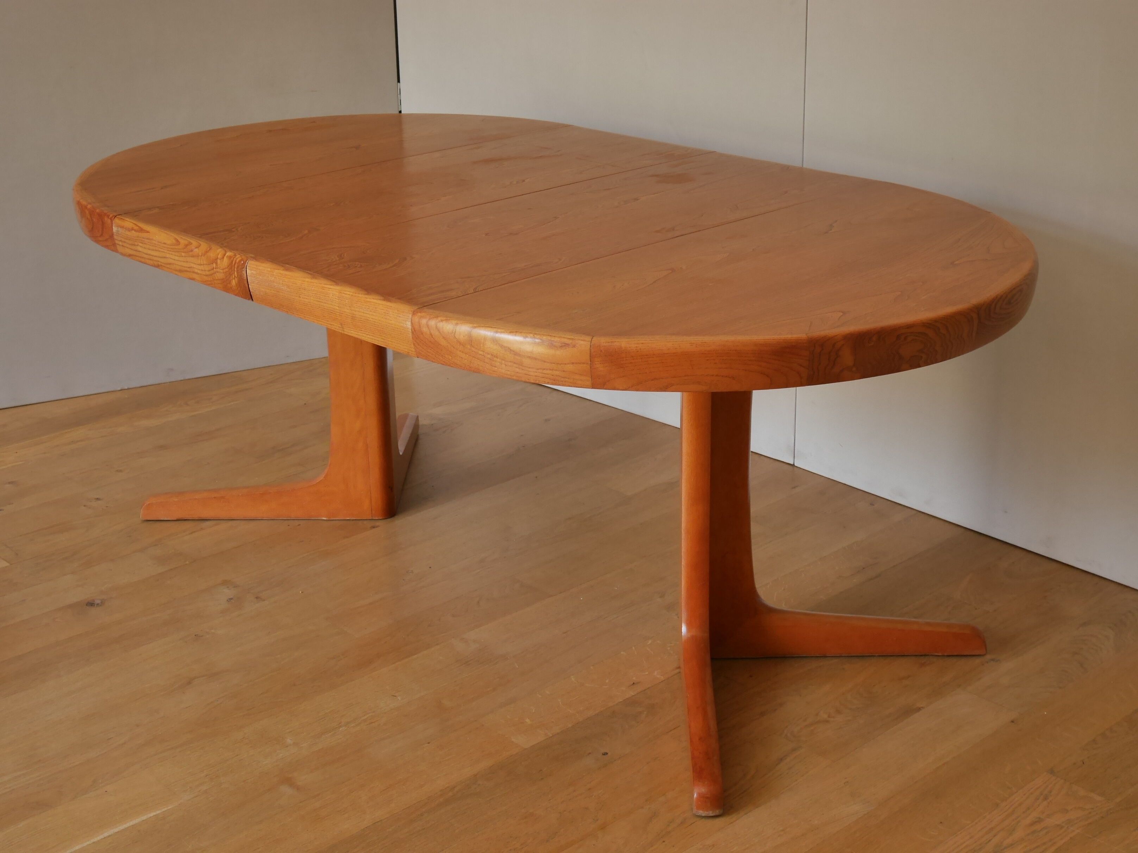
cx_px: 569
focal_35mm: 52
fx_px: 1709
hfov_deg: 36.8
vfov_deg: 28.0
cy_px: 426
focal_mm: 26
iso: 800
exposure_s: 1/60
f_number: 5.3
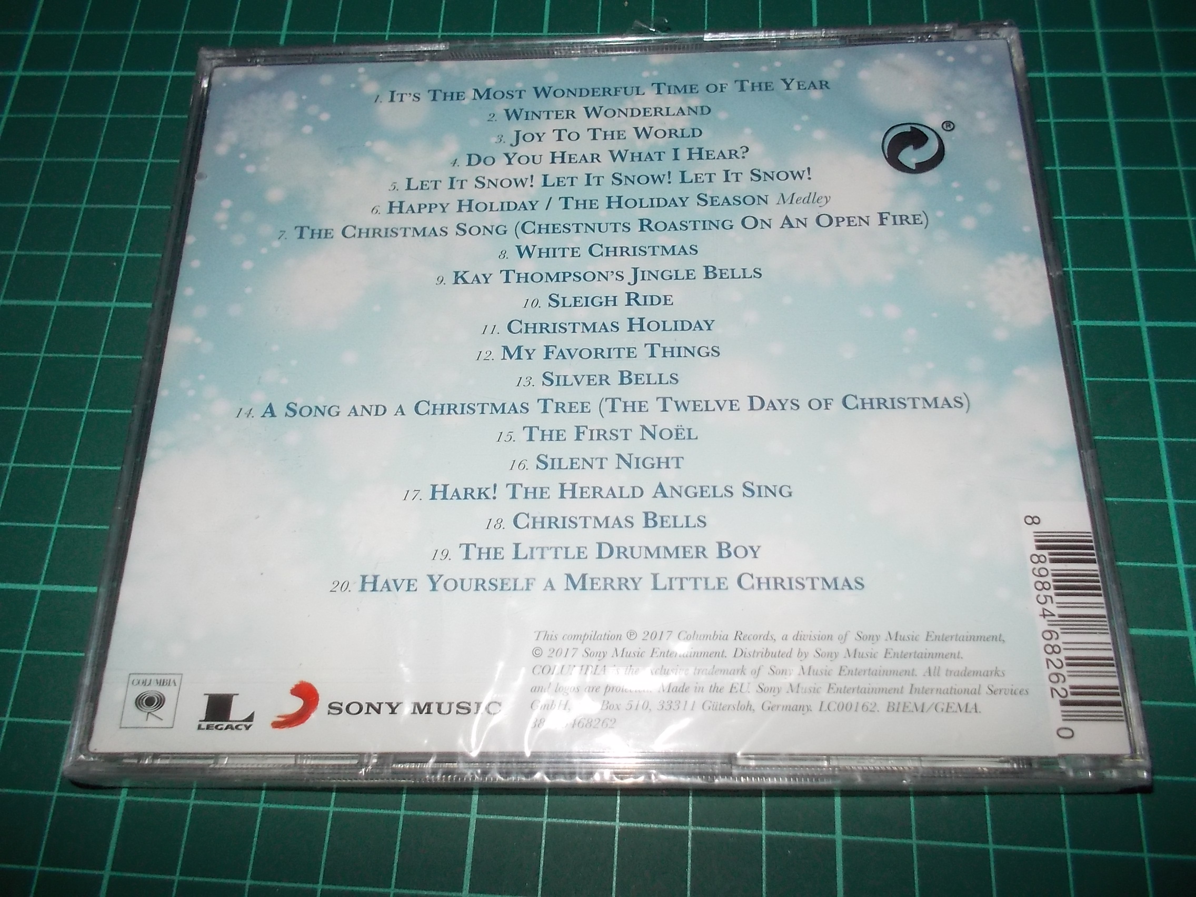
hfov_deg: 61.7
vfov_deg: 48.2
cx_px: 598
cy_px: 448
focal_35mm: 29
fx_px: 1002
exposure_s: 1/30
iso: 200
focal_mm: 4.1
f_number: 3.3
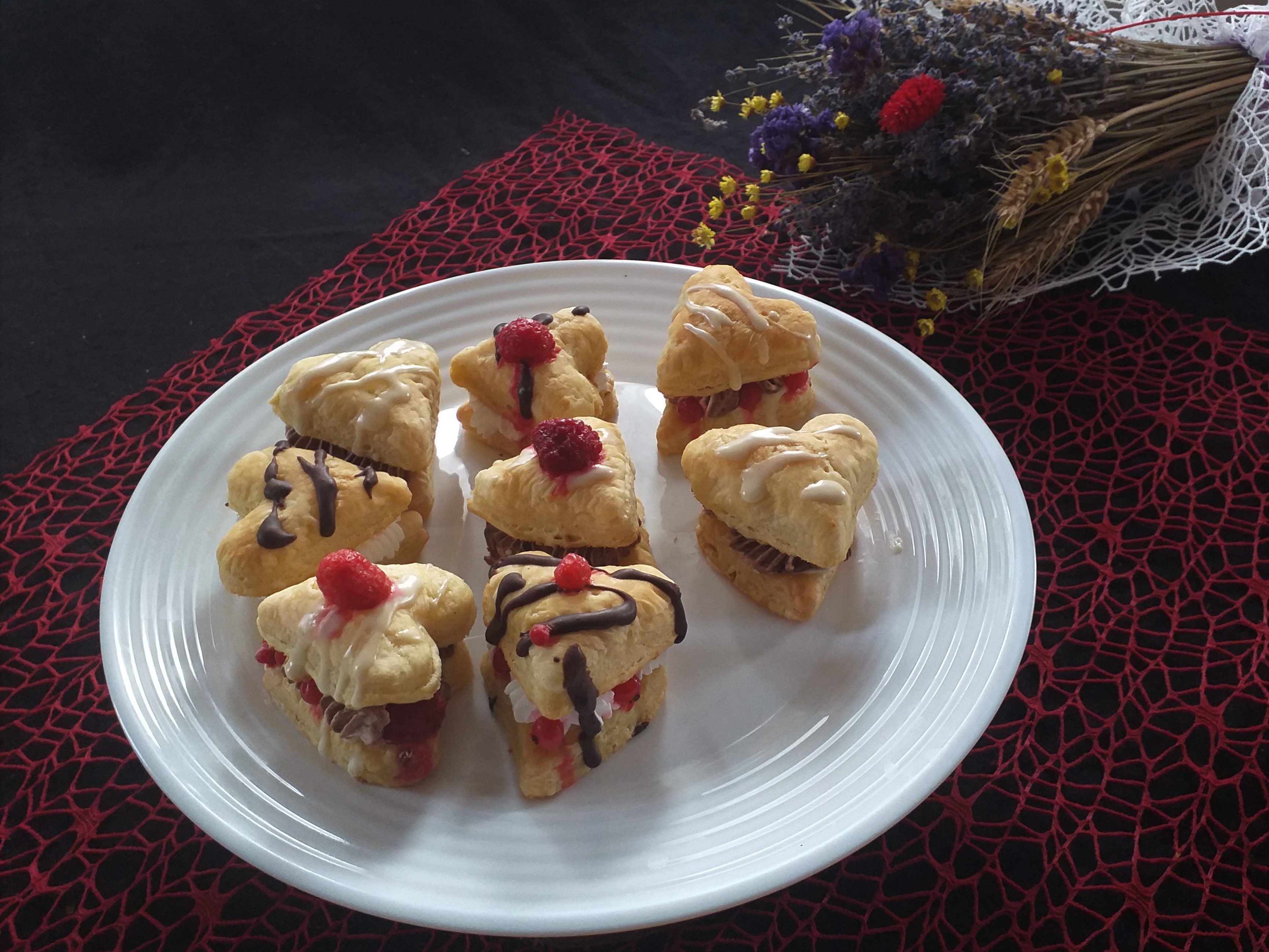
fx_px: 953
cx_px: 634
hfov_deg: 67.3
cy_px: 476
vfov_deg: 53.1
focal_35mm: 26
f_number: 1.9
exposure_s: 1/25
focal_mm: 3.6
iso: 160
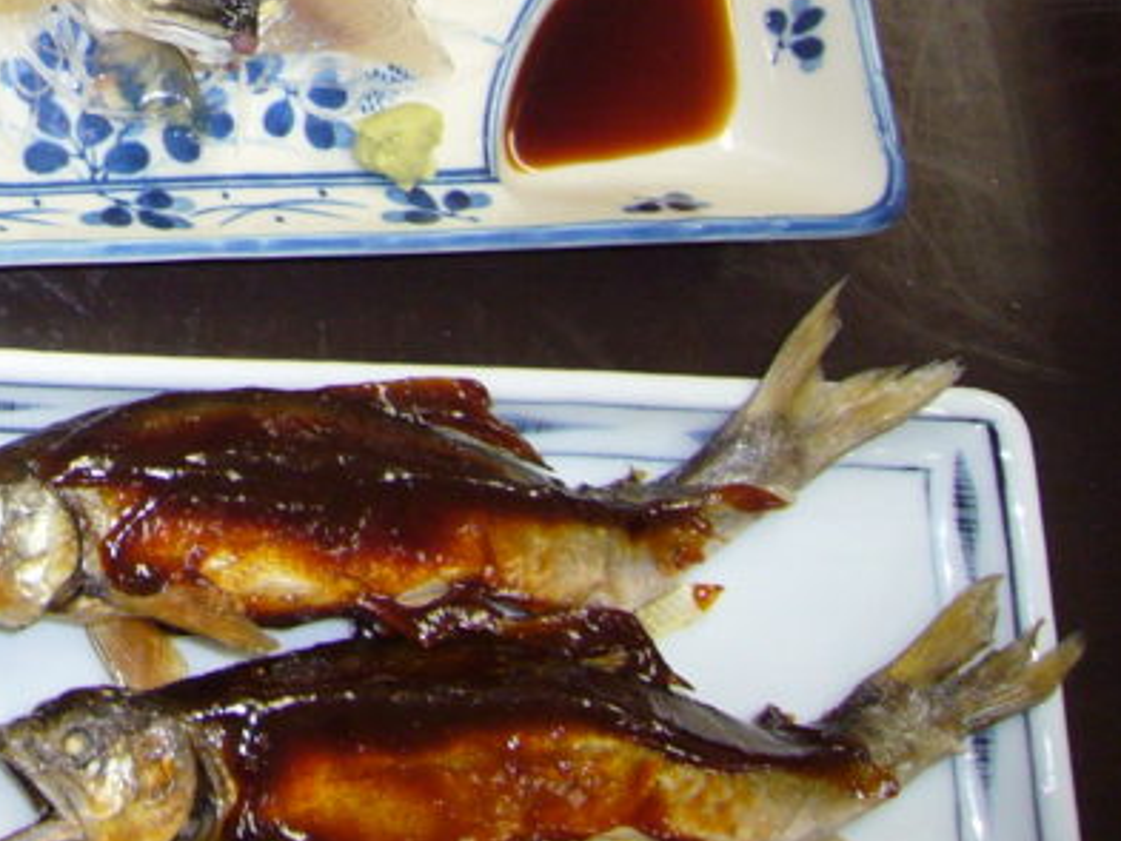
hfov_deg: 23.6
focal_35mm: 73
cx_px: -325
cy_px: -182
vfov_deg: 19.0
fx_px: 2365
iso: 100
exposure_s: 1/30
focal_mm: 4.6
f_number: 2.8
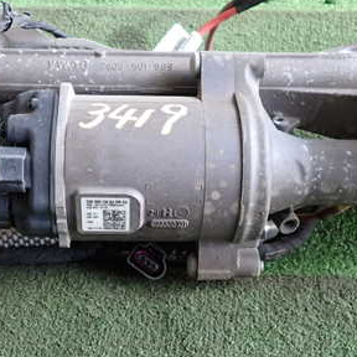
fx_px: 537
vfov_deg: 36.8
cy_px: 181
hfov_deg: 36.6
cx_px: 140
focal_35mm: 46
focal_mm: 4.5
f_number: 2
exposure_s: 1/30
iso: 250
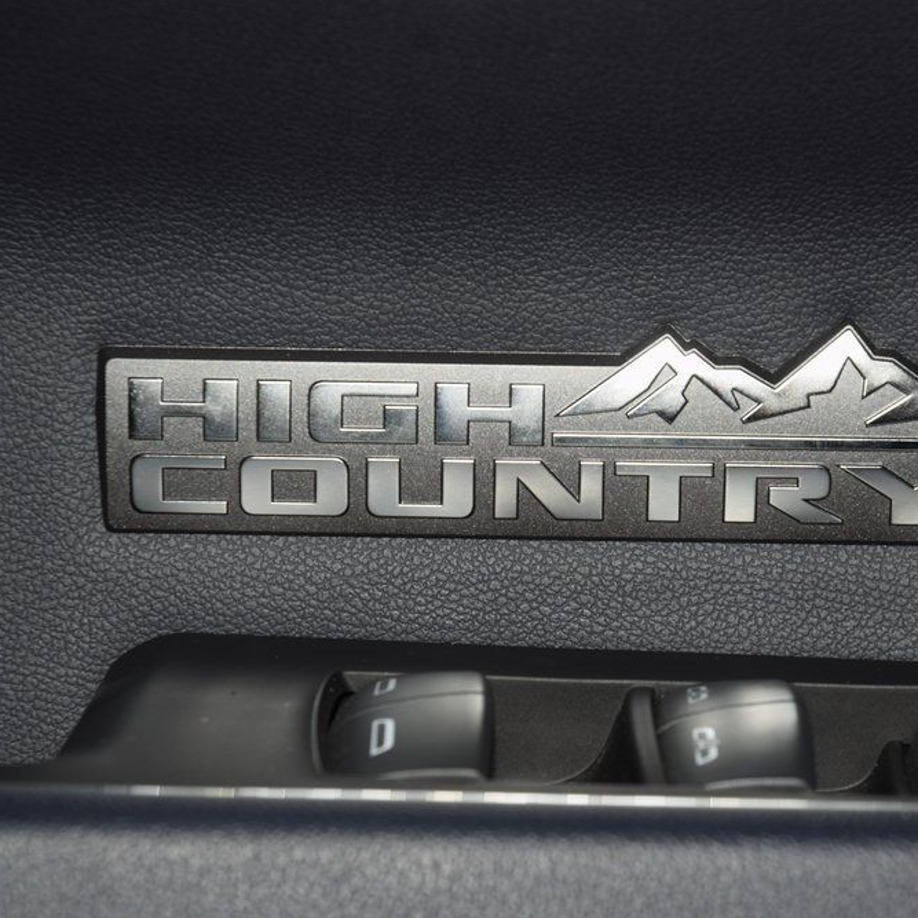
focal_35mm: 137
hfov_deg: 12.7
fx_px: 4110
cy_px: 456
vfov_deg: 12.7
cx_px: 586
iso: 100
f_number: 8
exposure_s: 1/125
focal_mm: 70
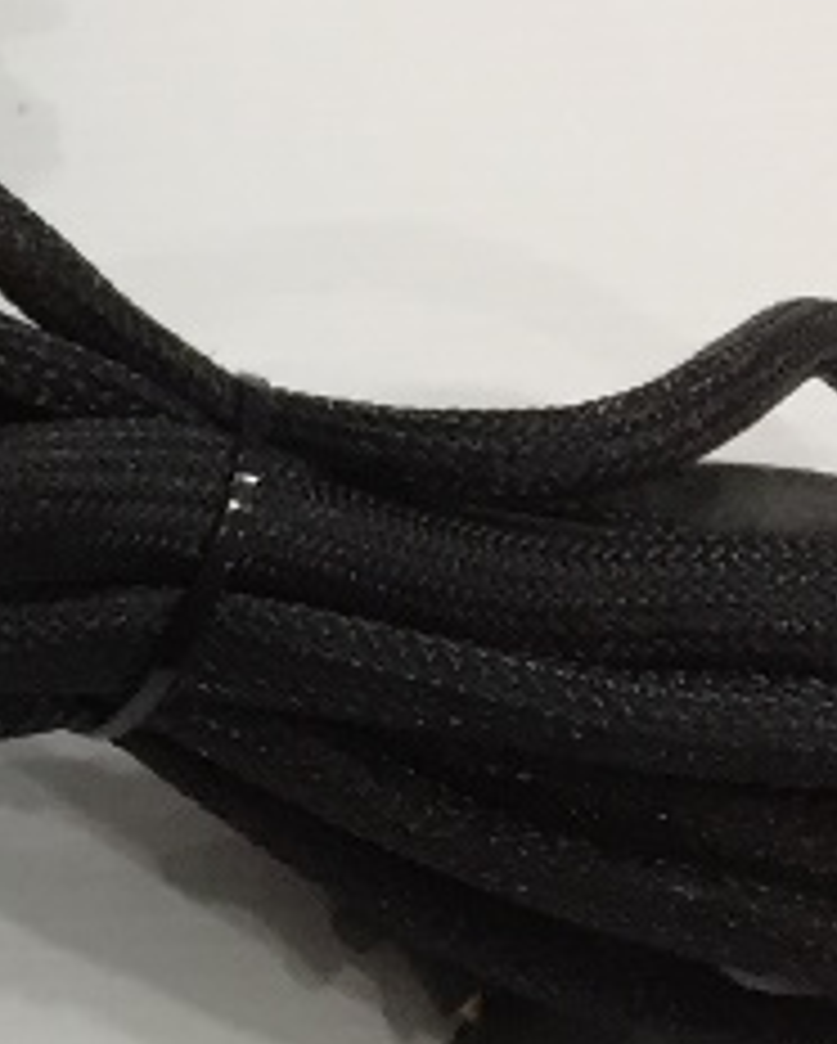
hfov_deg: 8.4
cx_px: -1544
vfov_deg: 12.0
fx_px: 4917
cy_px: 970
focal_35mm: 159
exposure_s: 1/33
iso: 50
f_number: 2.2
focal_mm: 4.15
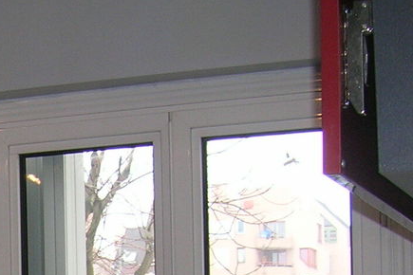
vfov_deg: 10.1
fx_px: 1491
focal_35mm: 130
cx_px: -164
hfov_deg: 14.9
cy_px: 468
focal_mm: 5.7
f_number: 2.9
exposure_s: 1/30
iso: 51
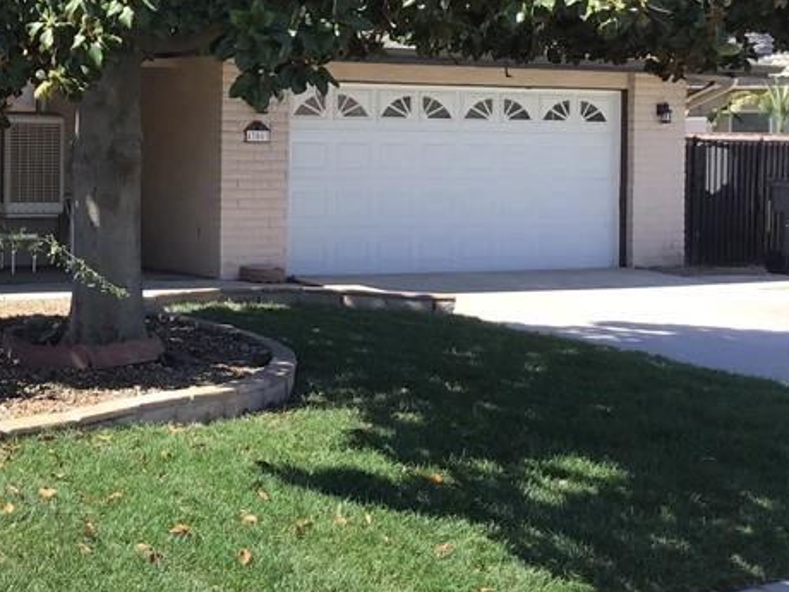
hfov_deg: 26.0
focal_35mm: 69
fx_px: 1573
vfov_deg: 21.2
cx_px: -79
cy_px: 160
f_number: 2.4
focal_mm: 3.3
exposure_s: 1/485
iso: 25
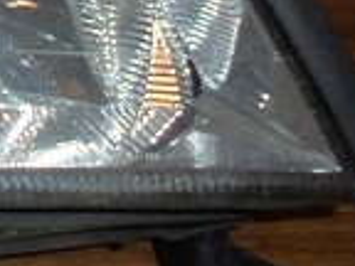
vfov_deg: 13.9
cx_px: -285
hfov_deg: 16.1
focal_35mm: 103
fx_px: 1056
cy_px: -69
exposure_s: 1/30
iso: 200
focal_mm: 4.6
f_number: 3.5
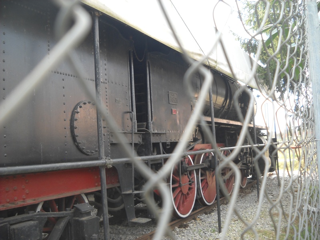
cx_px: 160
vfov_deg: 35.1
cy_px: 120
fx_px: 379
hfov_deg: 45.8
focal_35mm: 41
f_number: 3.1
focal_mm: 6.72
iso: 64
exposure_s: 1/67
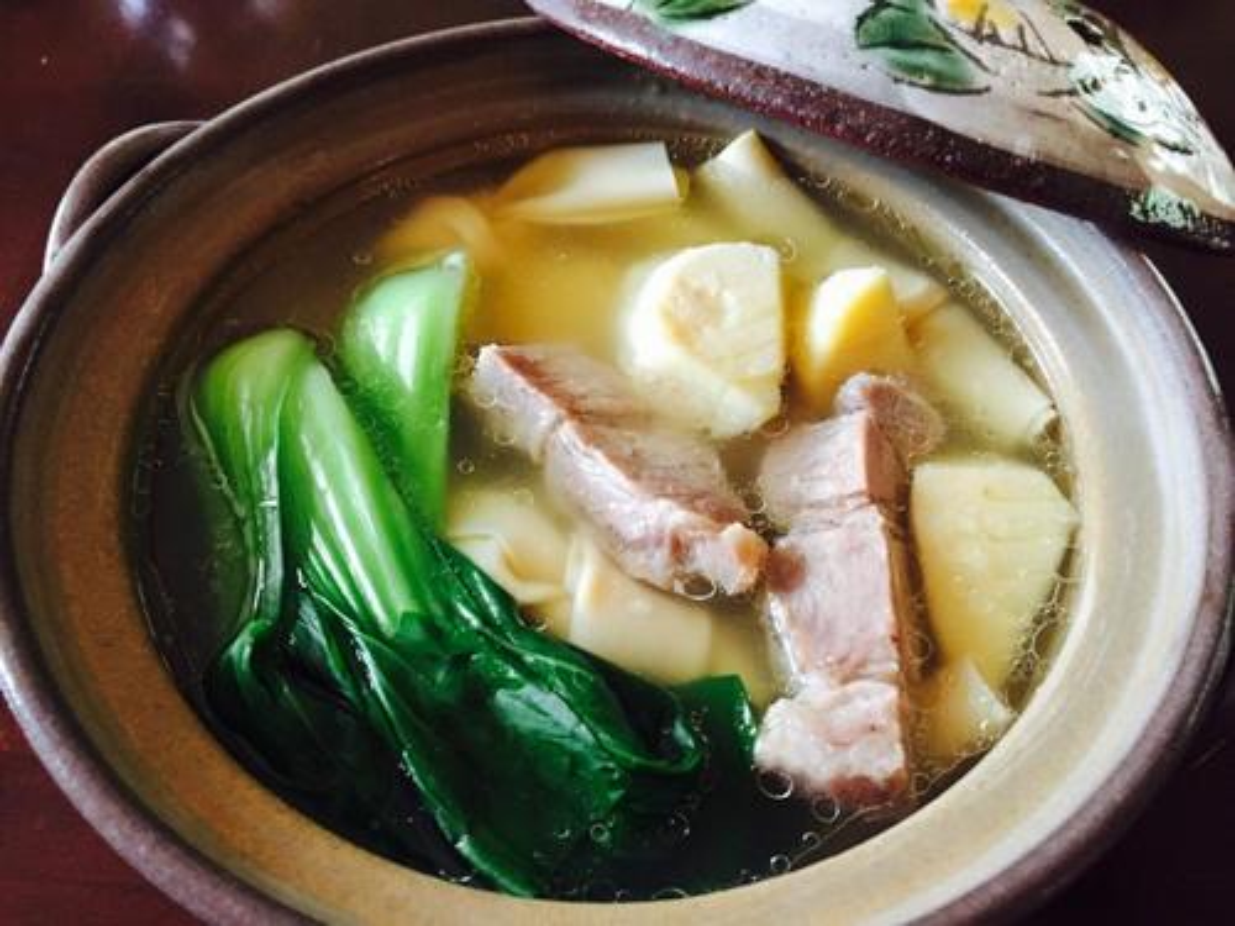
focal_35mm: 29
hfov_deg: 61.7
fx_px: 1035
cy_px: 463
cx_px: 618
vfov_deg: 48.2
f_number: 2.2
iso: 250
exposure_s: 1/30
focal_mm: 4.15
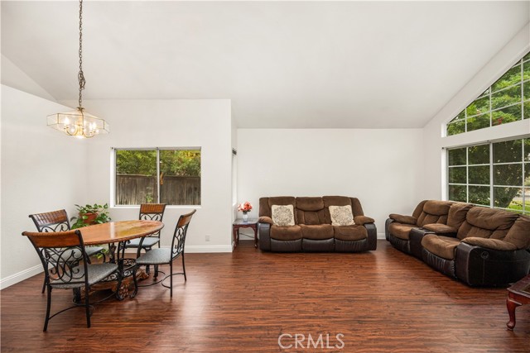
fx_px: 206
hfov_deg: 104.2
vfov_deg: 81.2
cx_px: 265
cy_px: 176
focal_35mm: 14
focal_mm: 14
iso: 125
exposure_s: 1/8
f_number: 5.6
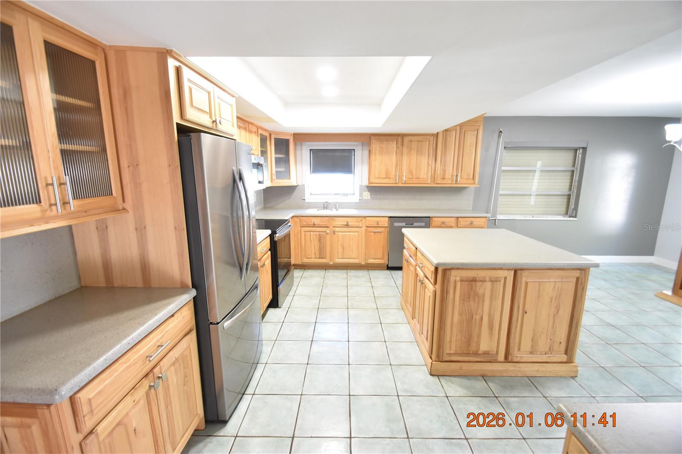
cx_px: 341
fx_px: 284
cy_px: 227
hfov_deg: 100.4
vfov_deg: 77.3
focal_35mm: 15
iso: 800
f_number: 3.5
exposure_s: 1/20
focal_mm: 10
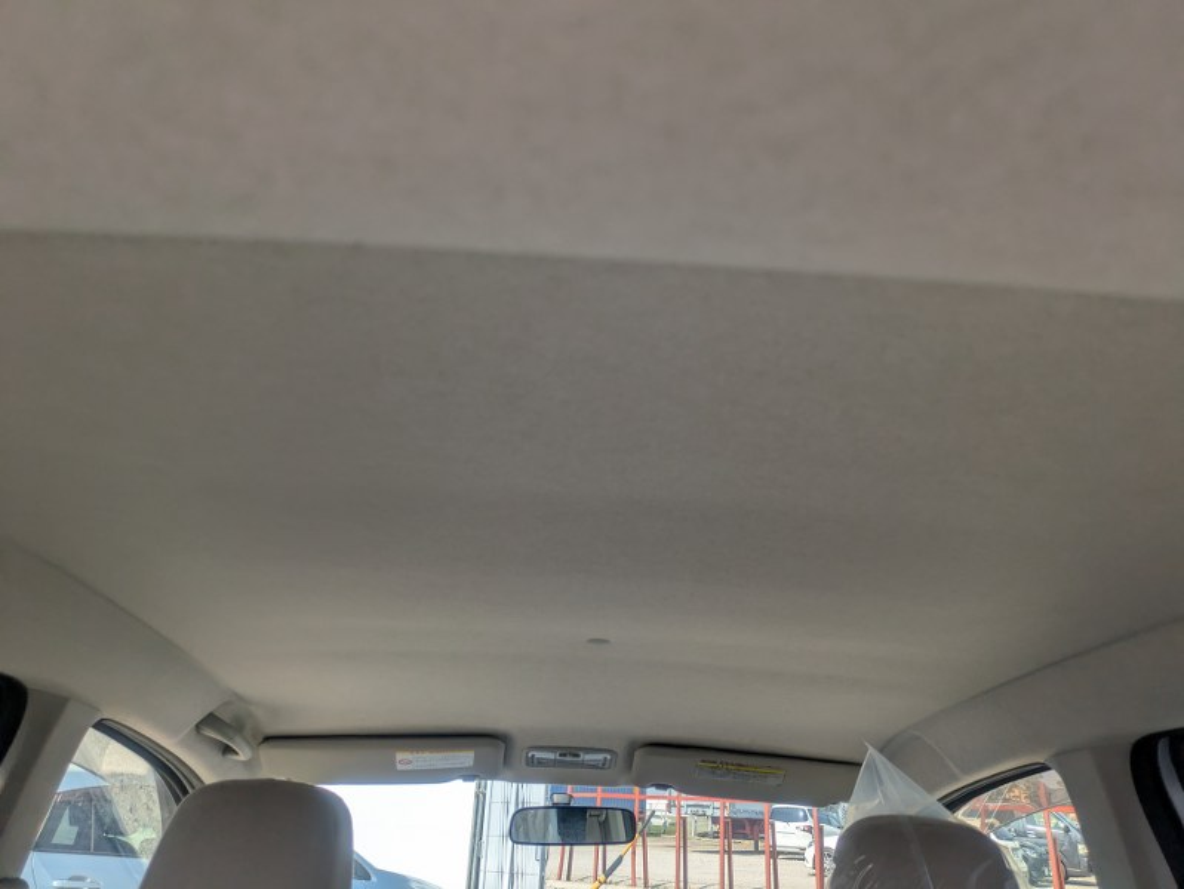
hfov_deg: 69.4
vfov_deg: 54.9
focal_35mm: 25
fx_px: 855
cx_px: 592
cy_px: 444
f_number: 1.89
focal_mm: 5.43
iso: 67
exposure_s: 1/1340
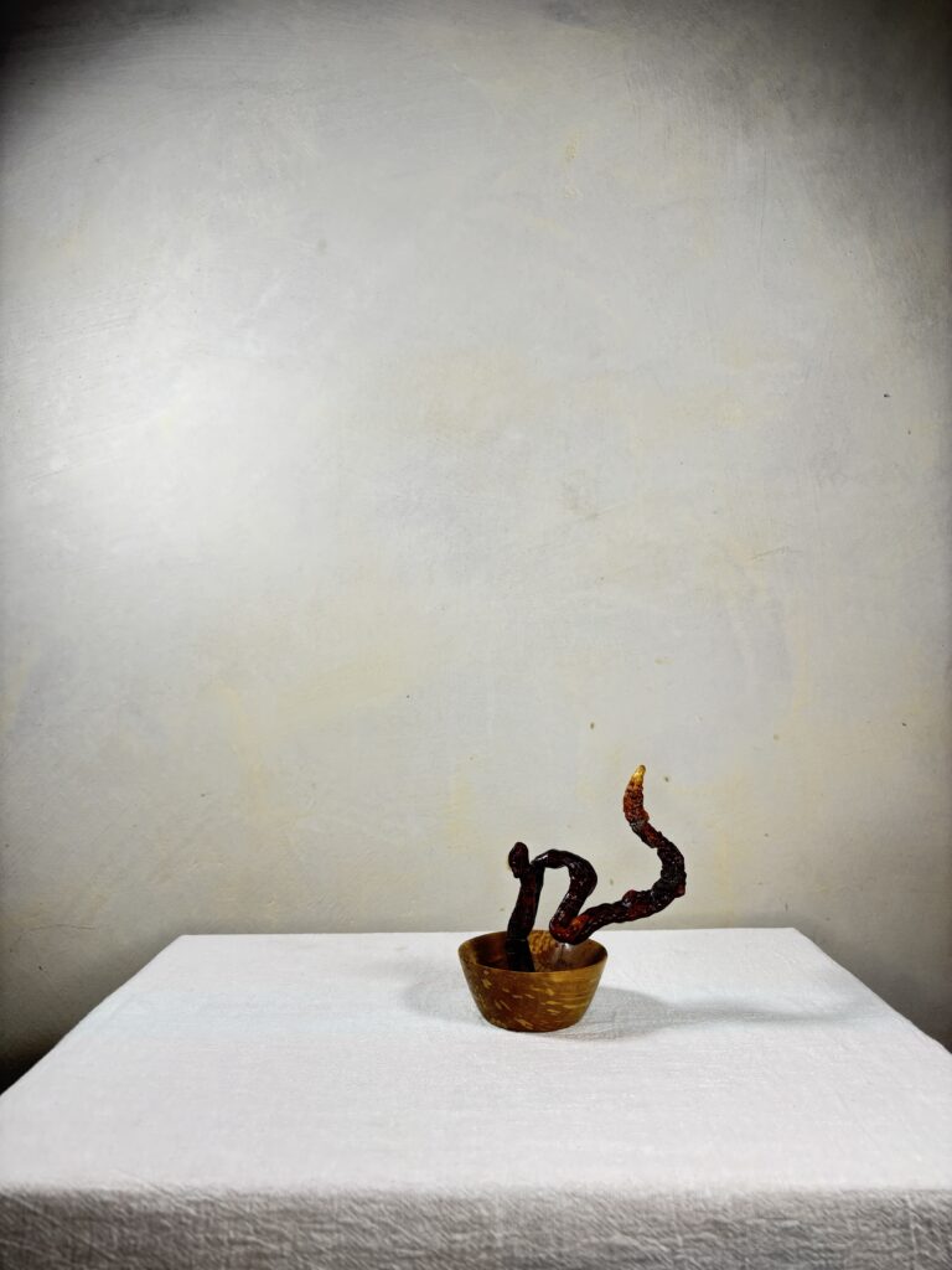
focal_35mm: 26
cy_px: 635
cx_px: 476
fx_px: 953
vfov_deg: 67.3
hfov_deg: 53.1
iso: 80
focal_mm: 5.96
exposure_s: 1/60
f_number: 1.6
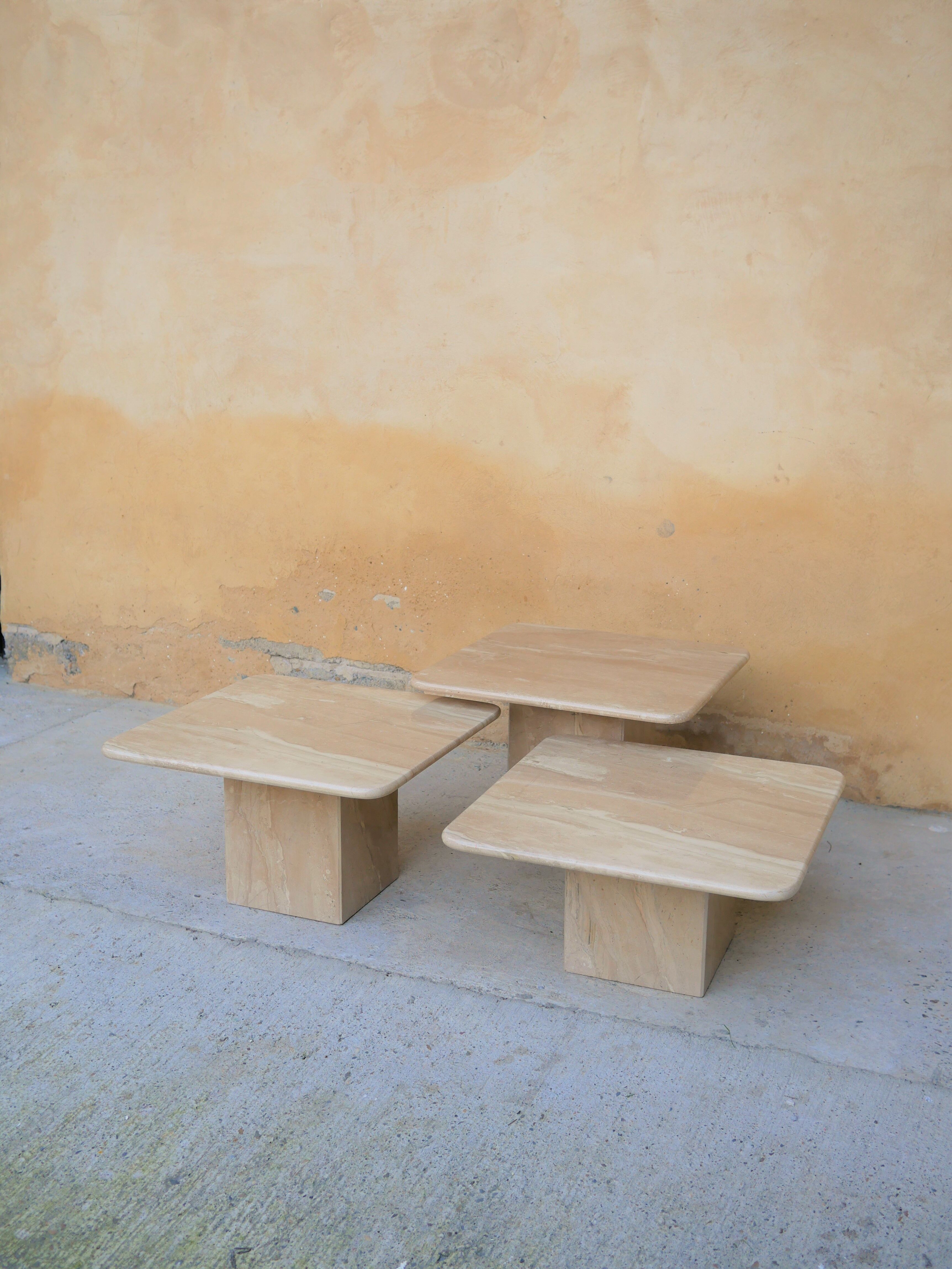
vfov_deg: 46.8
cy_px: 634
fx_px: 1466
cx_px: 476
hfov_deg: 36.0
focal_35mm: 40
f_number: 2.5
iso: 200
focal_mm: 20
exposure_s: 1/200
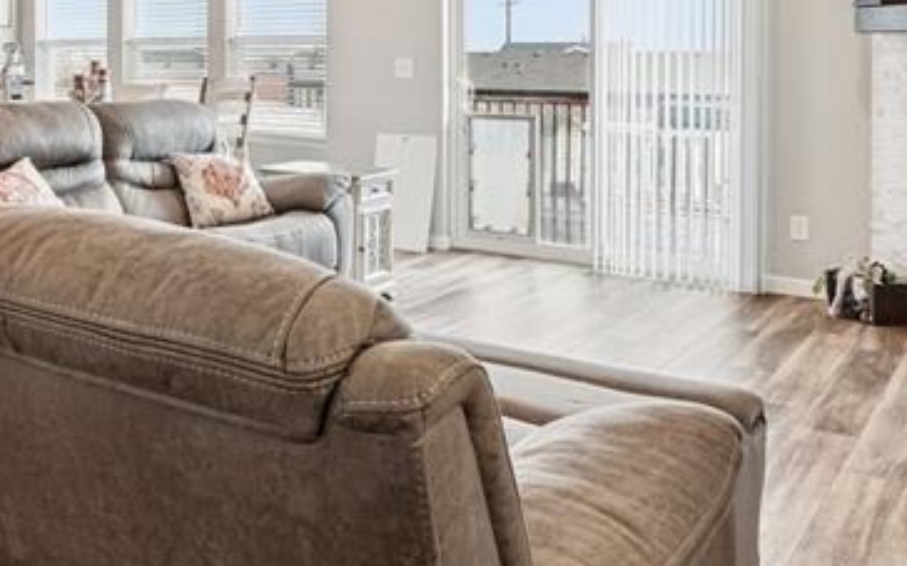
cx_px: 194
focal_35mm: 43
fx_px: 1062
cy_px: 90
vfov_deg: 29.0
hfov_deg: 44.2
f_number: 11
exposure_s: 1/15
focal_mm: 15
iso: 800
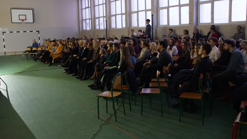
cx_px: 124
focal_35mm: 35
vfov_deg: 33.7
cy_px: 67
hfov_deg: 56.6
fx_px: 229
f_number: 4
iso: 3200
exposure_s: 1/2
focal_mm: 22
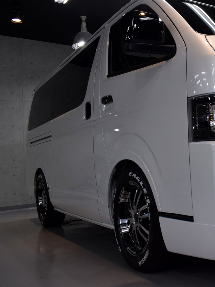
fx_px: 340
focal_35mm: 41
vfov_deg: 45.8
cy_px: 138
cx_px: 223
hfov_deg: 32.0
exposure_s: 1/200
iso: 800
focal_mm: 18
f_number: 7.1
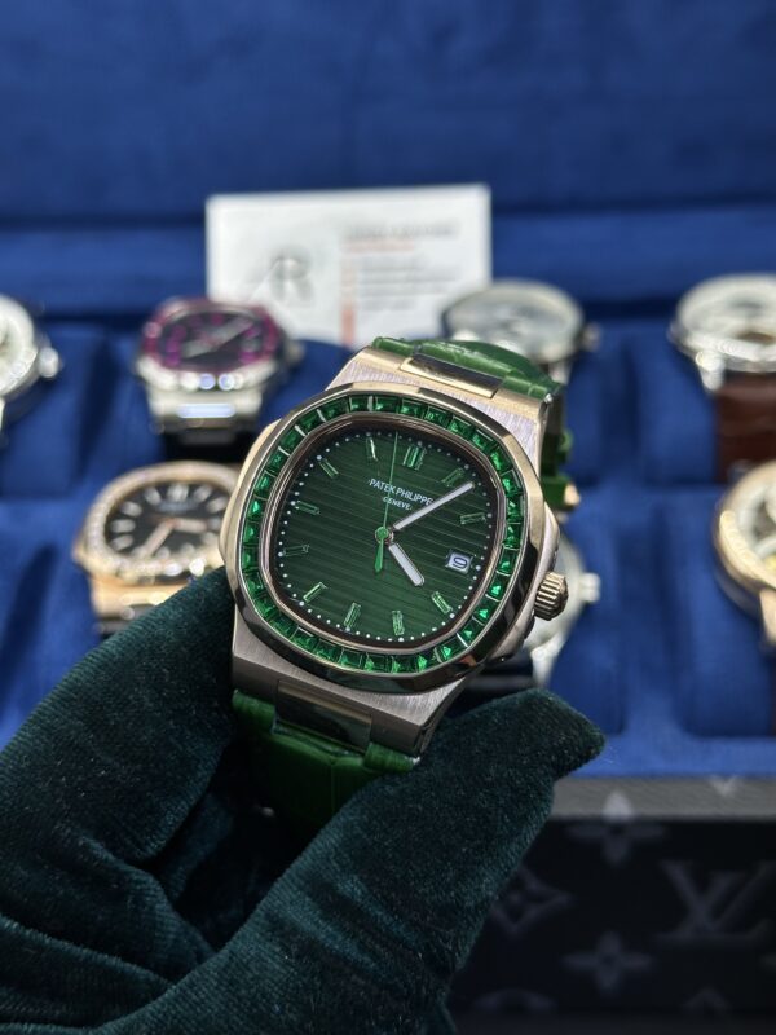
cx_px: 388
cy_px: 518
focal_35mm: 48
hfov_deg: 30.3
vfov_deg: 39.7
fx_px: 1435
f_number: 1.78
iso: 64
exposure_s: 1/450
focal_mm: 6.86
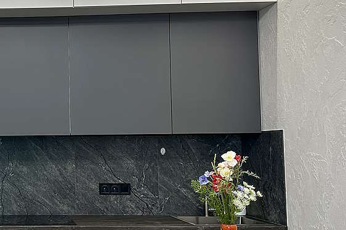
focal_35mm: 56
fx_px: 538
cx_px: -21
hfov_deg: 32.1
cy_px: 118
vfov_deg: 24.2
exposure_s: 1/121
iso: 80
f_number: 1.78
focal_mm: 6.86
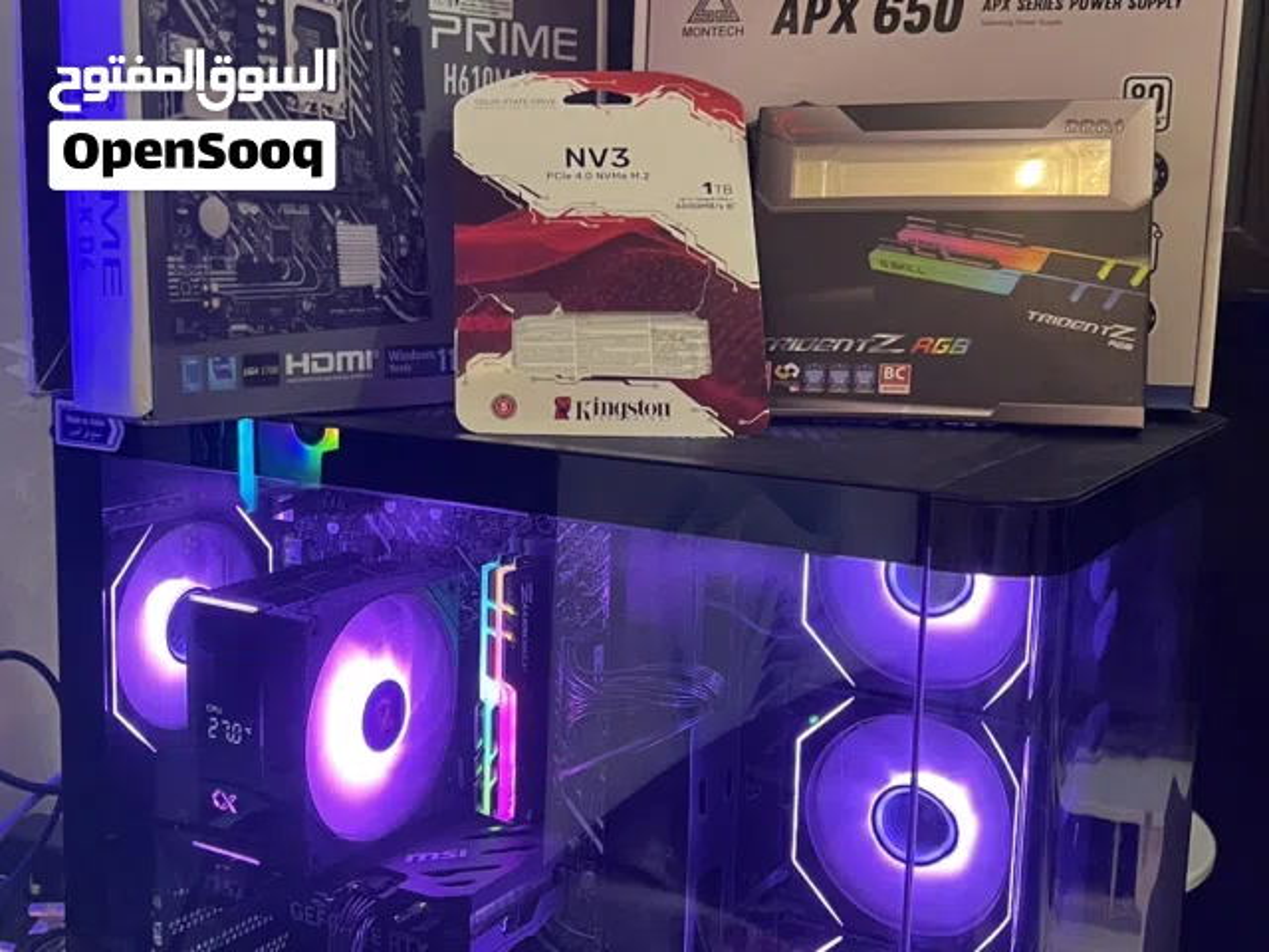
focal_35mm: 26
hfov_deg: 67.3
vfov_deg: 53.1
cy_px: 476
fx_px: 953
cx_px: 634
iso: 250
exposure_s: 1/48
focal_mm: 5.7
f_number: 1.5
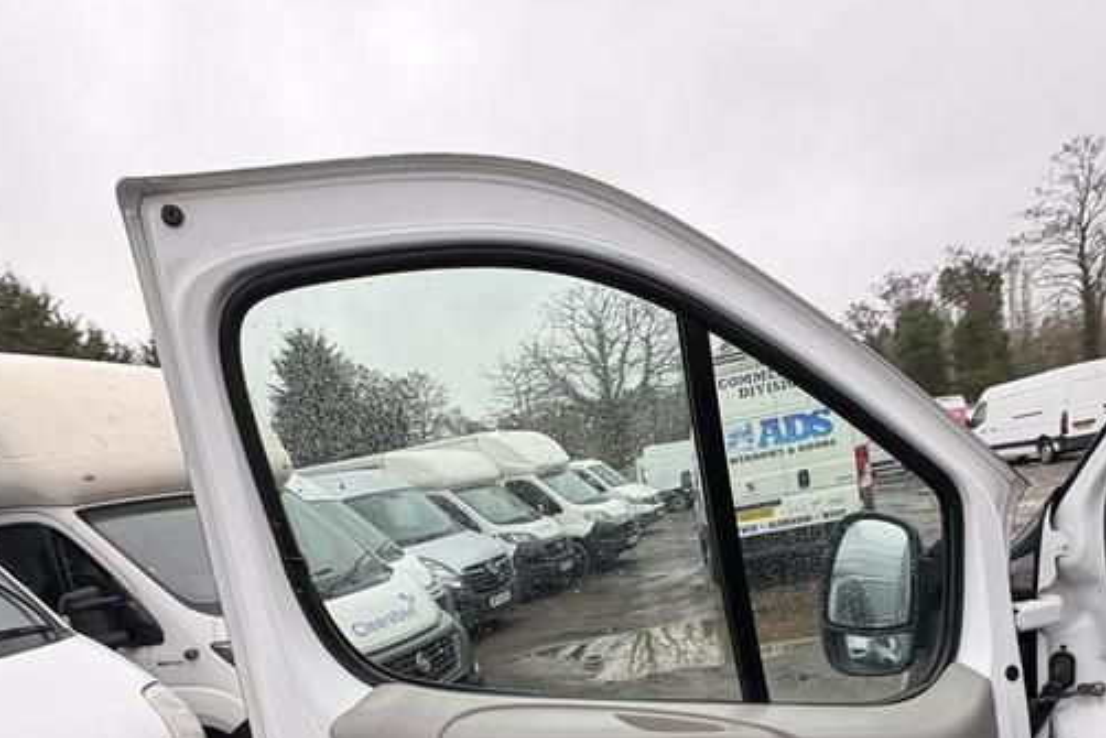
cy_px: 681
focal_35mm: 26
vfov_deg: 44.5
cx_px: 584
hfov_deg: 69.3
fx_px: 799
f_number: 2.2
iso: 125
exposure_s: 1/99
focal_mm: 2.22
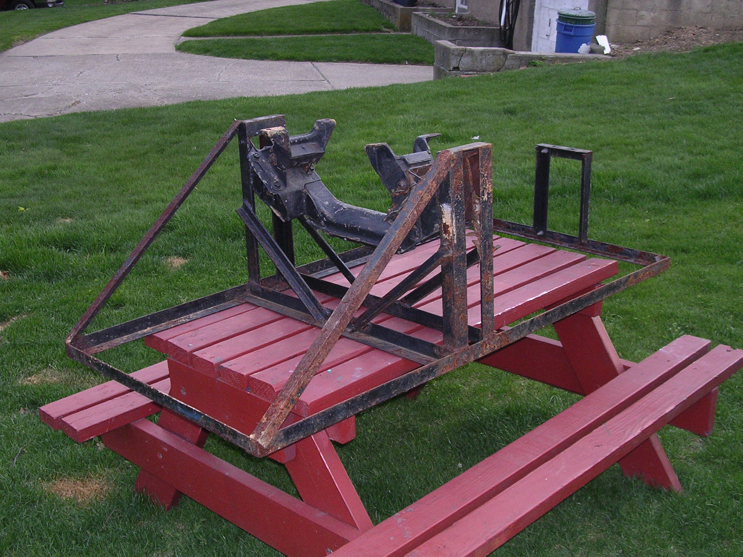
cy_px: 278
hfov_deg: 43.9
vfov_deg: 33.6
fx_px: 923
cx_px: 372
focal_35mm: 43
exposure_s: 1/60.1
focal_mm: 6.6
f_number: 3
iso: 213
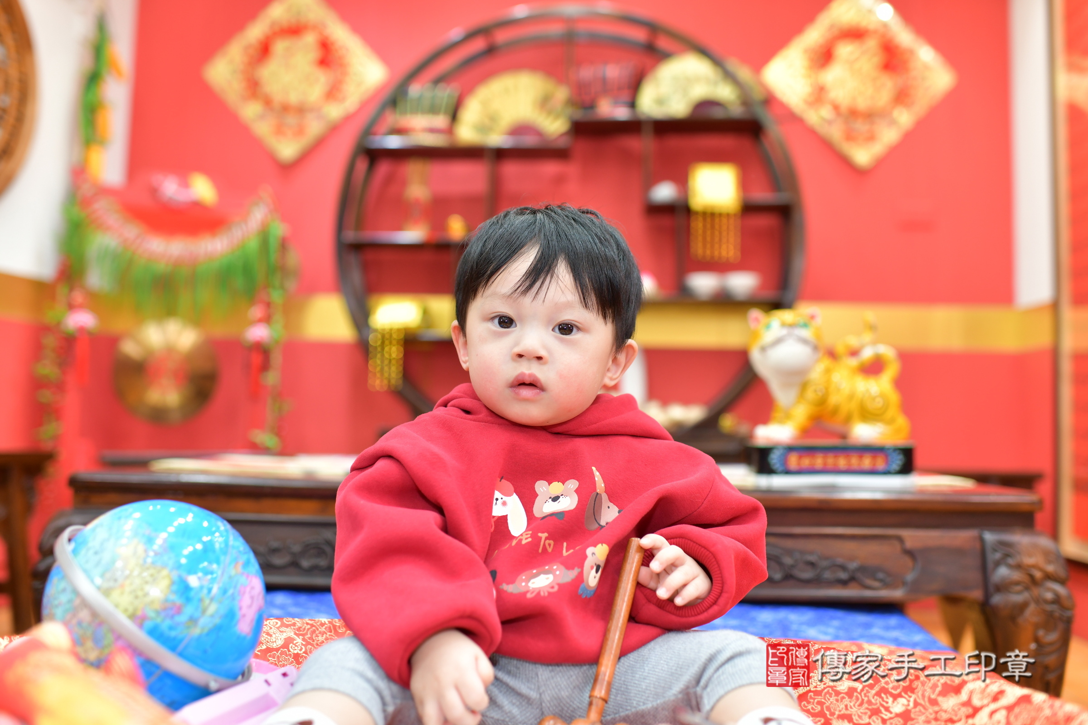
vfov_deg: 37.9
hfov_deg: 54.4
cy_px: 362
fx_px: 1058
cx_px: 544
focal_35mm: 35
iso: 500
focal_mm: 35
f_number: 2.8
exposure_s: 1/200
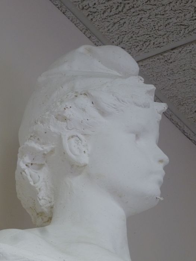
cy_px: 130
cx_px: 98
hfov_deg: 11.3
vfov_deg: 15.1
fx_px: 989
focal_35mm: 131
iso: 400
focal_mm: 23.4
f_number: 5.2
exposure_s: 1/15
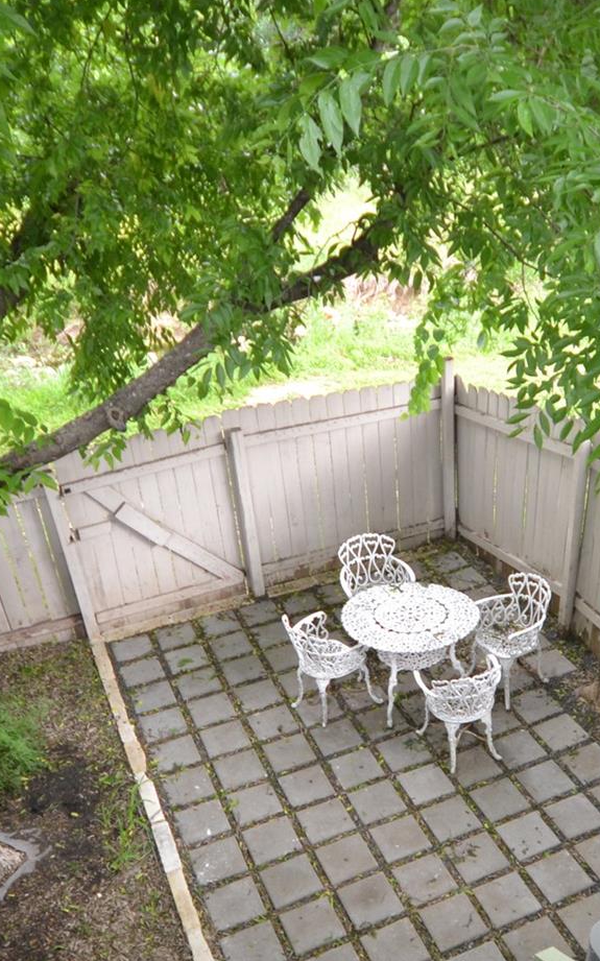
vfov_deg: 56.5
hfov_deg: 36.6
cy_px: 556
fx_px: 890
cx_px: 426
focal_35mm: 34
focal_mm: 10
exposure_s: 1/60
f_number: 4
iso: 560
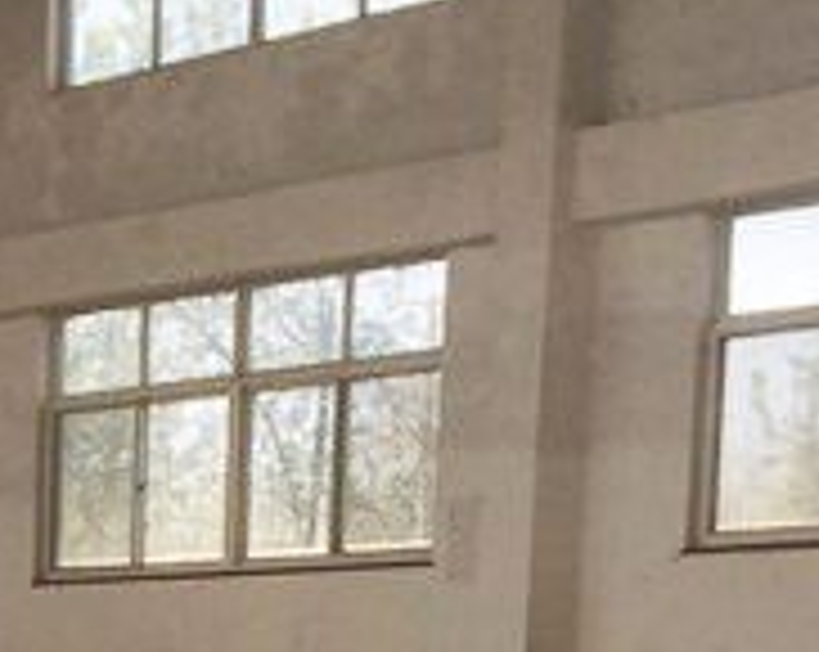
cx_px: -508
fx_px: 3315
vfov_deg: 10.4
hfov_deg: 13.1
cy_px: 1286
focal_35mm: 137
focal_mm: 4.15
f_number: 2.2
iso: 32
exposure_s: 1/500
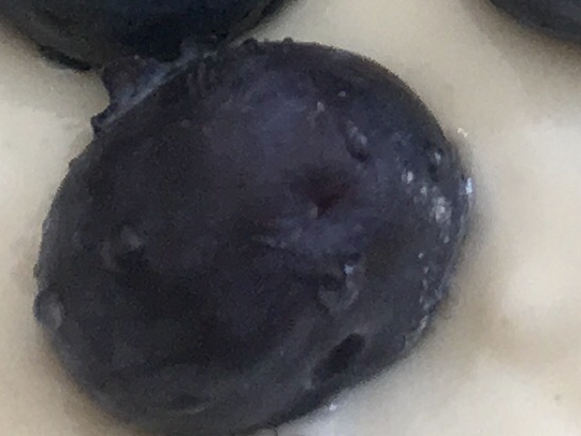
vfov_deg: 6.2
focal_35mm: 216
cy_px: -982
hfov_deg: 9.0
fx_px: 3626
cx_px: 702
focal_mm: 4.15
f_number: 2.2
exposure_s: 1/60
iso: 32
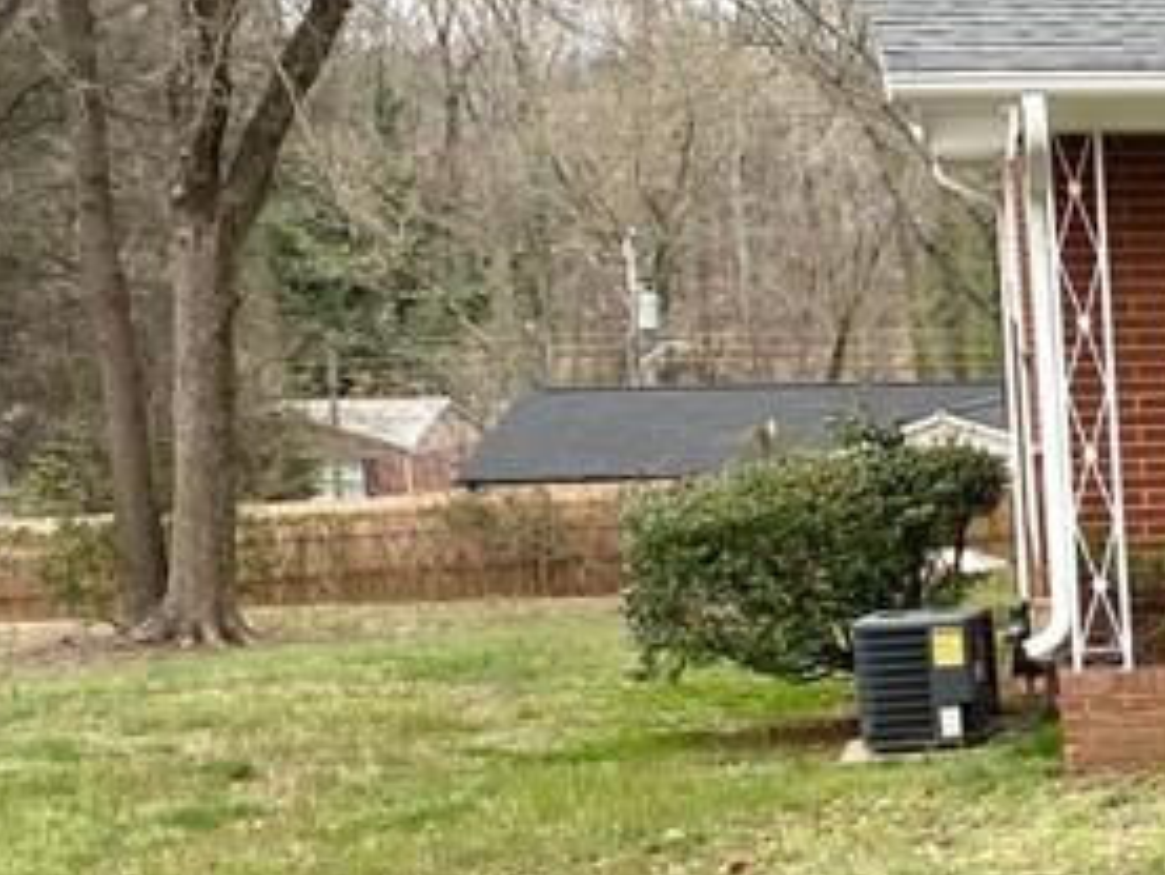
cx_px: 2031
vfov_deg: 15.3
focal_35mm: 96
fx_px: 3232
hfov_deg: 17.1
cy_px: 761
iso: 32
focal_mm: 4.25
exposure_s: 1/296
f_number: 1.8
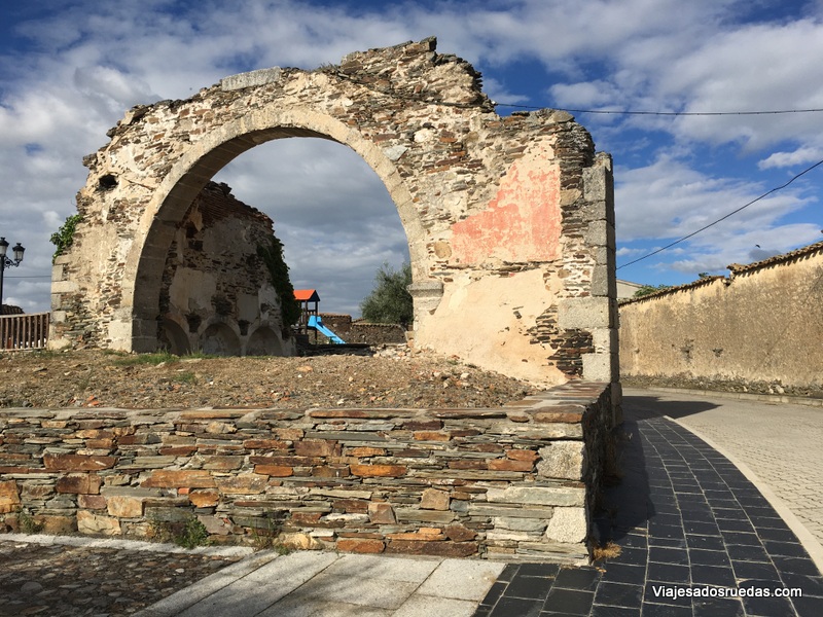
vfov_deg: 48.2
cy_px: 308
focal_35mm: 29
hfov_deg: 61.7
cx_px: 412
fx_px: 689
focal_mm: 4.15
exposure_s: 1/2481
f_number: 2.2
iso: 25
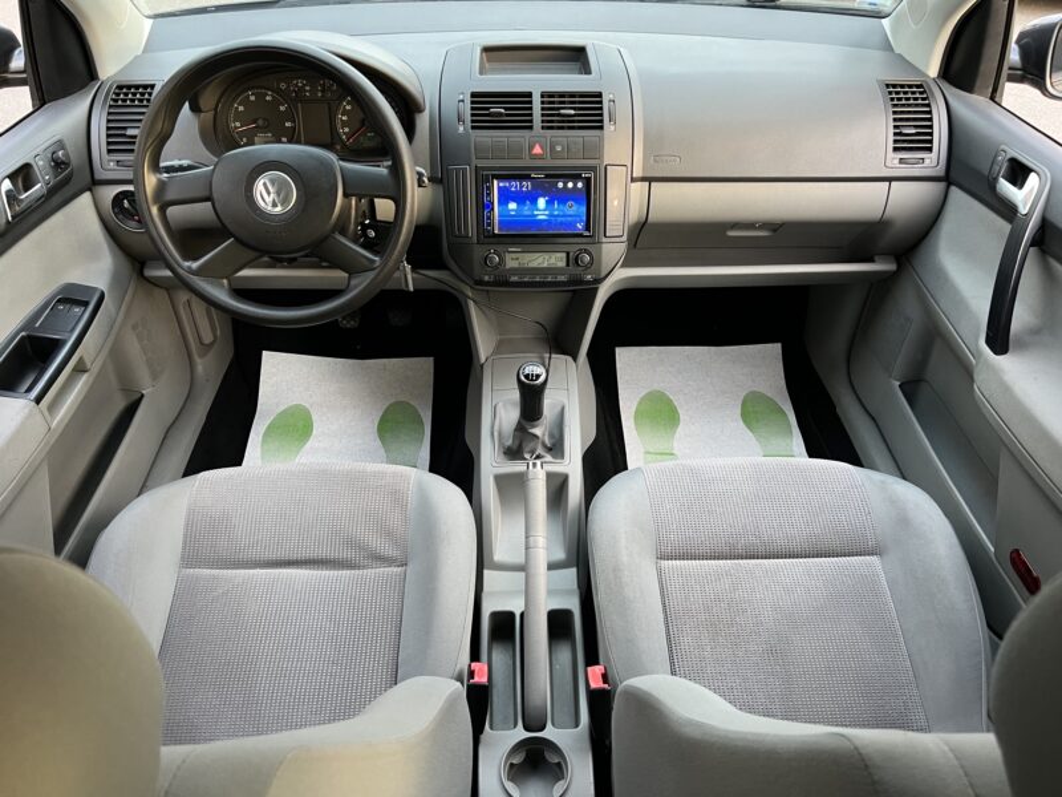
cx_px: 531
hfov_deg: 67.3
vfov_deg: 53.1
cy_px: 398
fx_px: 798
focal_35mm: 26
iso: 200
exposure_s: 1/60
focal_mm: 5.7
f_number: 1.5
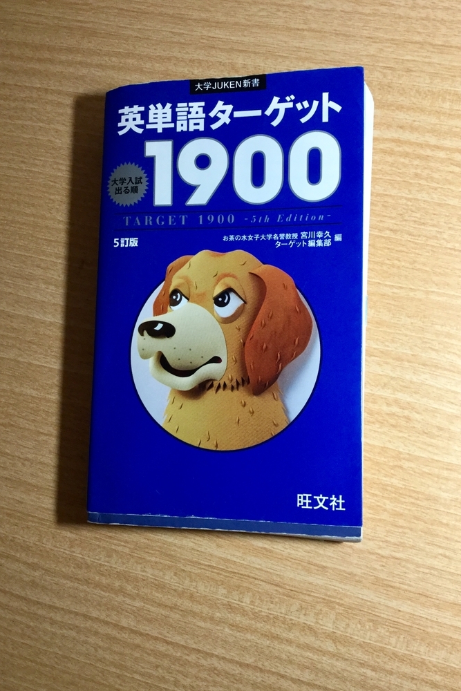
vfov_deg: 57.2
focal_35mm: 33
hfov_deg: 39.9
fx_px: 634
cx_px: 252
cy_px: 353
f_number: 2.4
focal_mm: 3.3
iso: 40
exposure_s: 1/30
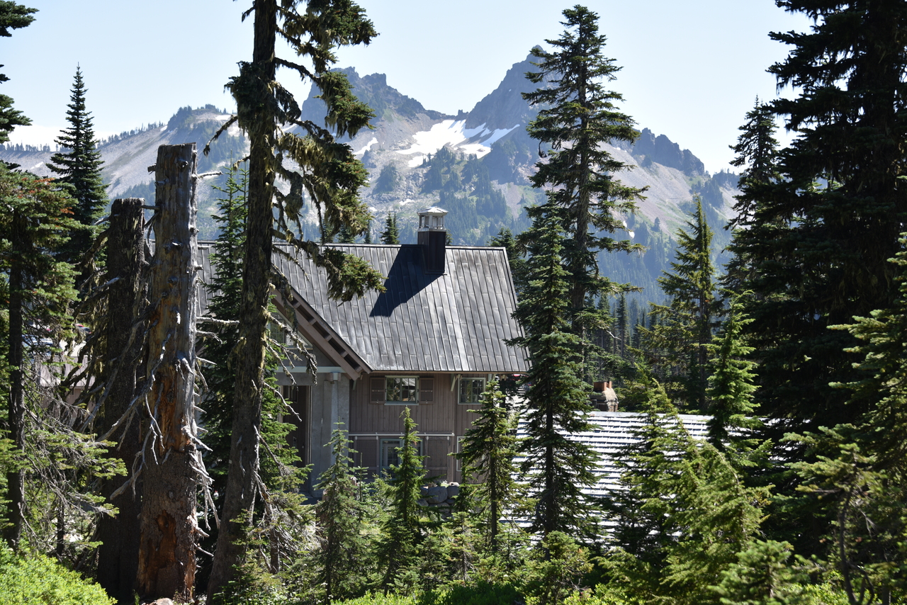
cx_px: 454
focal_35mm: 82
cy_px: 302
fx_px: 2066
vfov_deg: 16.7
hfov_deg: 24.8
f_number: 6.3
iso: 100
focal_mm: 82
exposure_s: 1/200
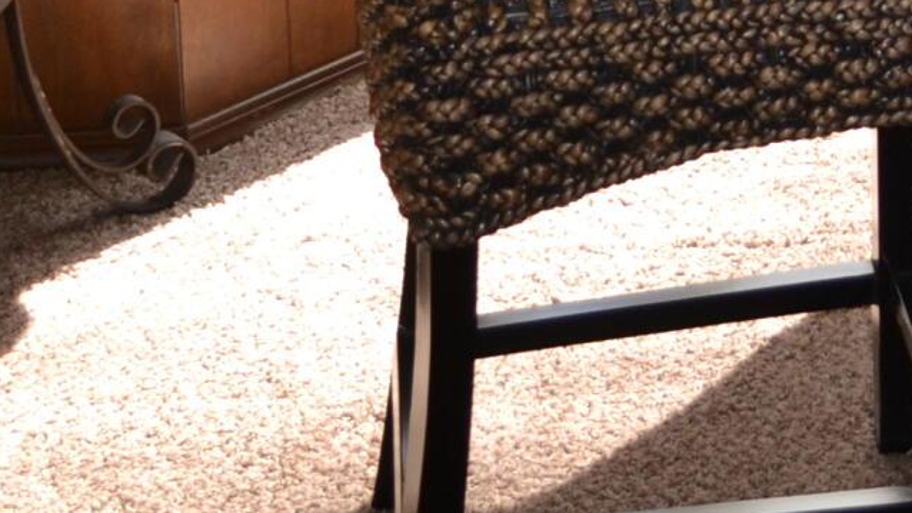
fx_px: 3217
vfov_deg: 8.2
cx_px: 1065
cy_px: -852
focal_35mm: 133
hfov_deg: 15.6
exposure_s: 1/125
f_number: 4
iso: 280
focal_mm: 18
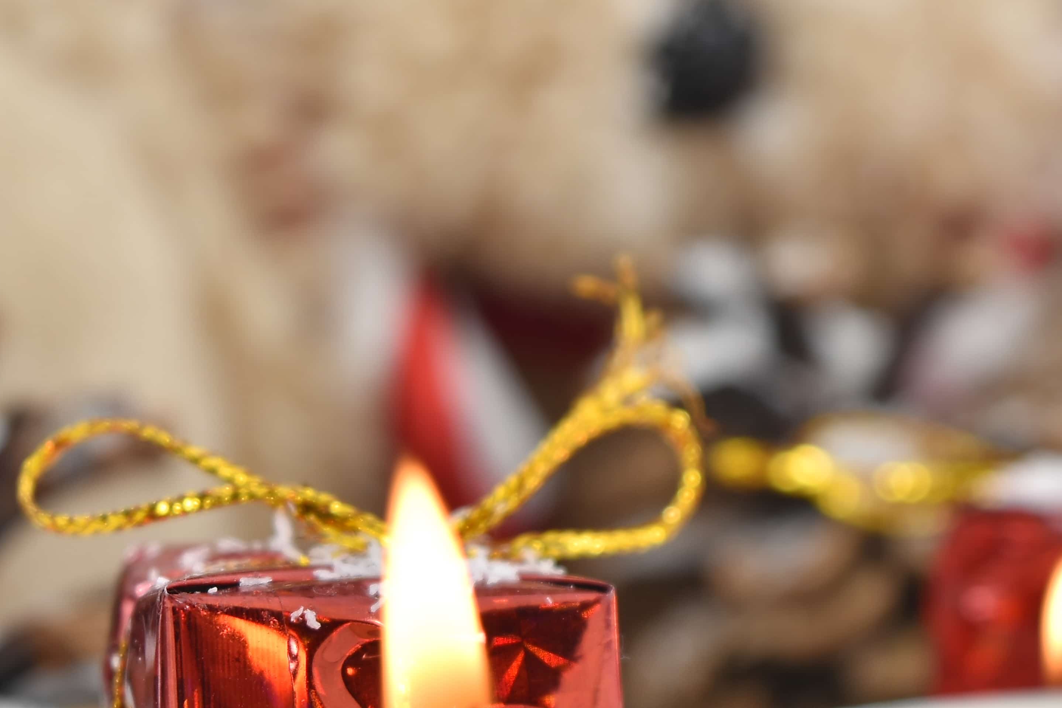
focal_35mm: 172
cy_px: 632
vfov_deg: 8.0
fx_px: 5075
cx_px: 635
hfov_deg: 11.9
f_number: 5.6
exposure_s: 1/100
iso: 100
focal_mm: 55
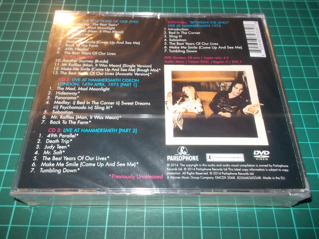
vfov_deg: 48.2
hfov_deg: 61.7
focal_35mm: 29
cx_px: 160
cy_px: 120
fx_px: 267
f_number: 3.3
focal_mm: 4.1
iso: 200
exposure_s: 1/30
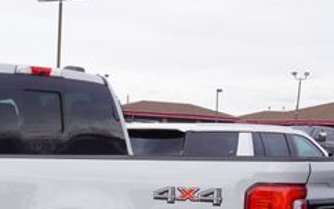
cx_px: 94
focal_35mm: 89
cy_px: 270
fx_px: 810
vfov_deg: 14.1
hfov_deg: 23.1
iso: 100
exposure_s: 1/100
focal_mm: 22
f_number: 8
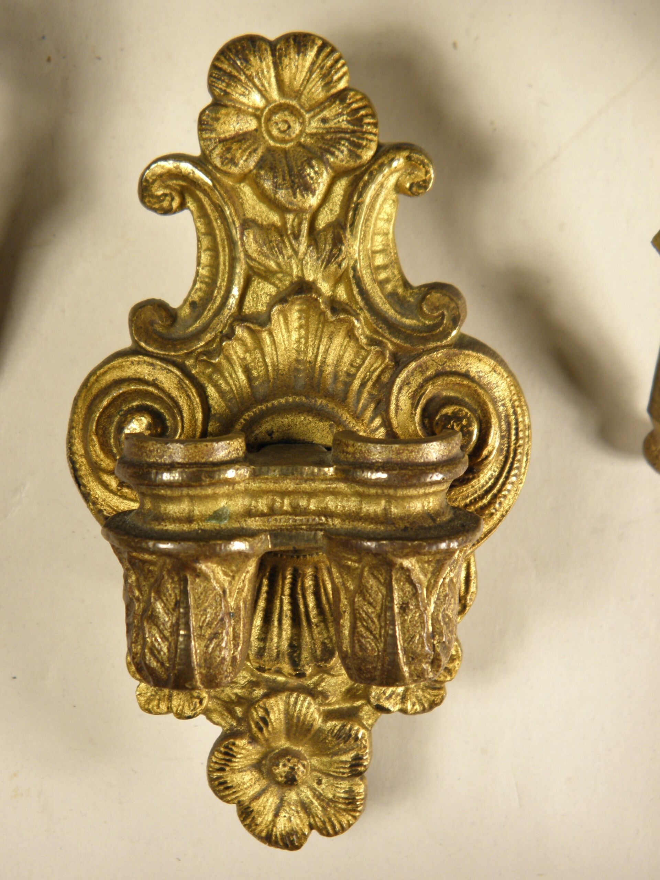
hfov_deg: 18.4
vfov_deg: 24.4
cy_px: 440
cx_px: 330
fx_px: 2034
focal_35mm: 80
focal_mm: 14.3
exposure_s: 1/50
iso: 100
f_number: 4.4
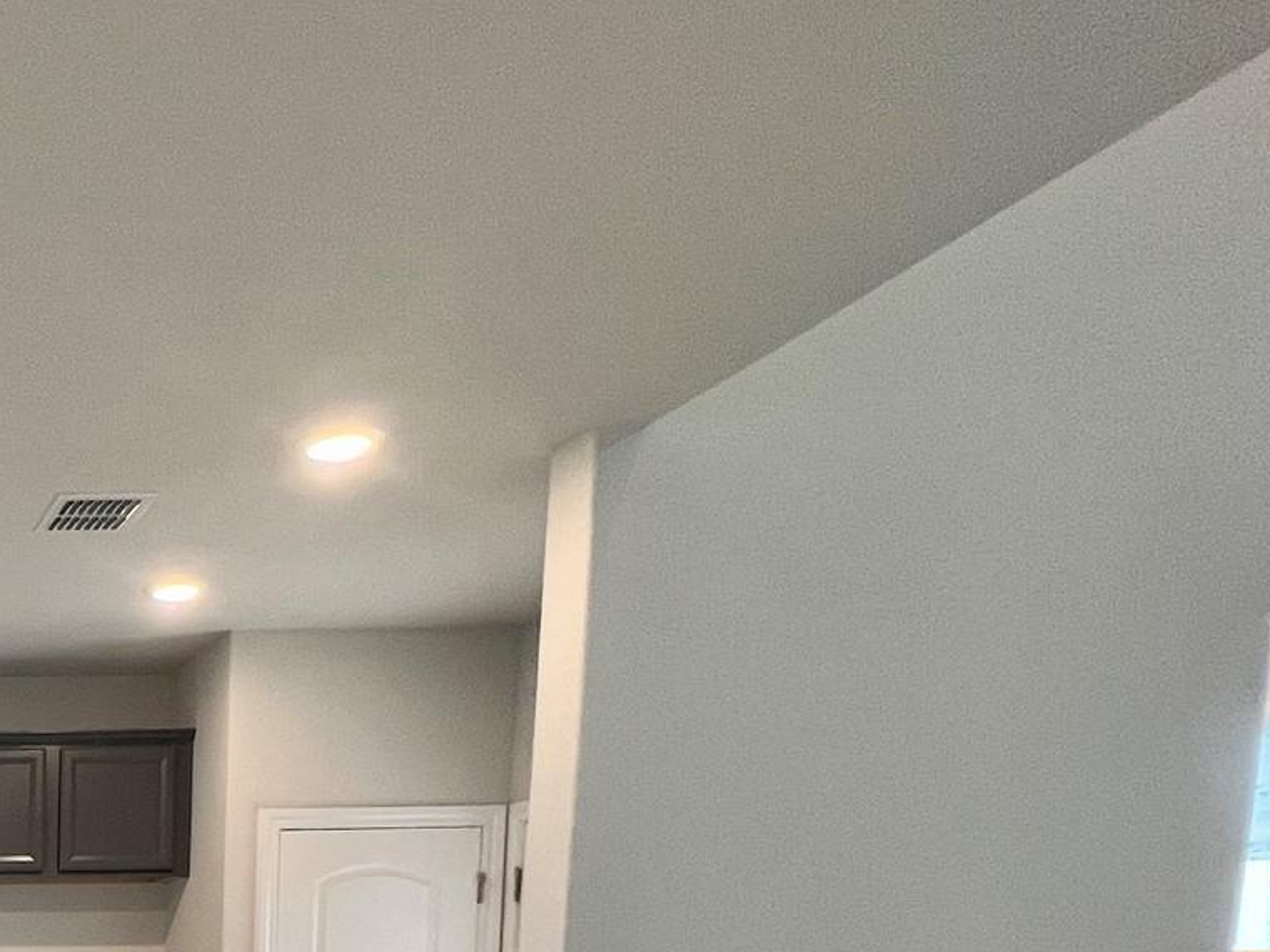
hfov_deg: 37.7
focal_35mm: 35
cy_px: 1144
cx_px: -295
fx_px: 1284
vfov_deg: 33.2
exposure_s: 1/120
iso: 100
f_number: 1.8
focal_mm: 1.57
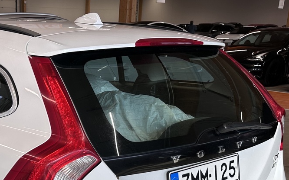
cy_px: 175
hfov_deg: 35.5
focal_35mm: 55
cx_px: 49
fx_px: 433
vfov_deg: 22.7
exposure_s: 1/181
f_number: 1.78
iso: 64
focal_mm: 6.86
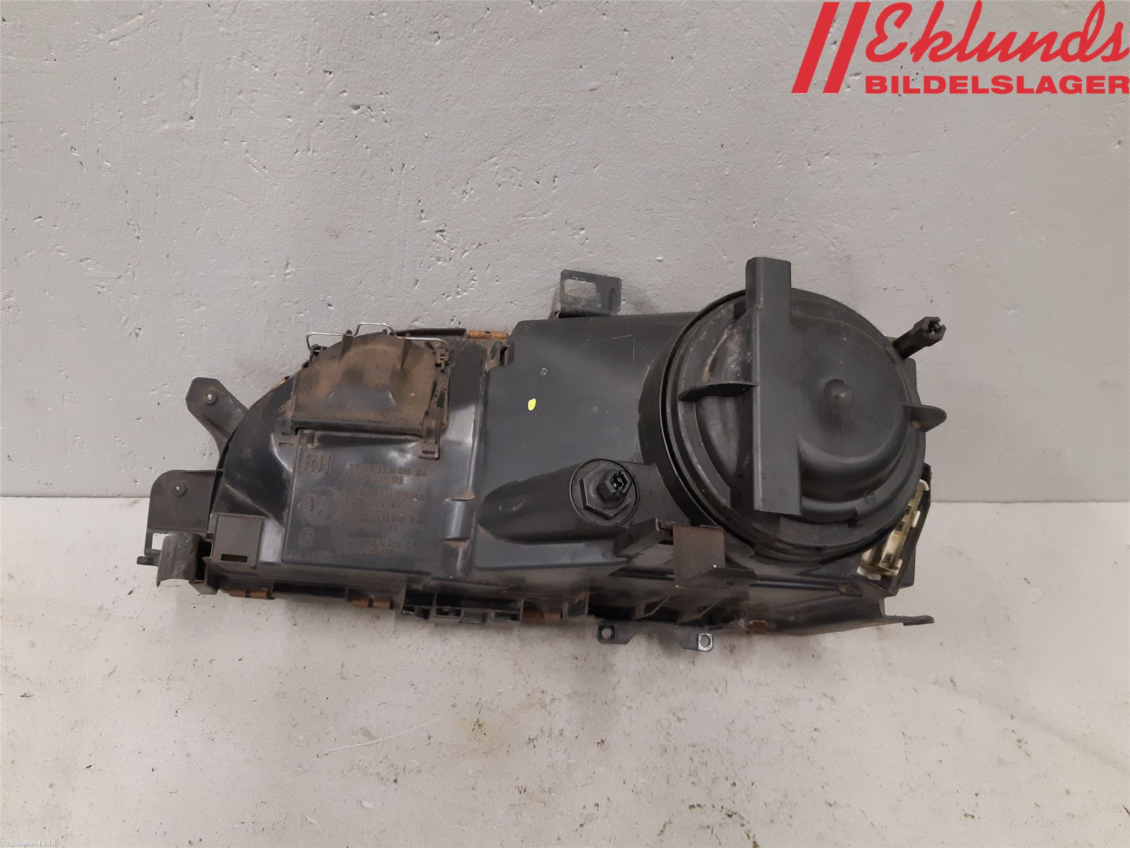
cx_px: 565
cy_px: 424
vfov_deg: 53.1
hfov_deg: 67.3
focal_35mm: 26
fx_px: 849
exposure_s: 1/60
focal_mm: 3.93
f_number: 1.7
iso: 250
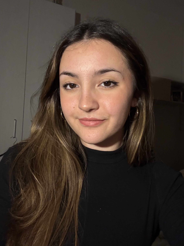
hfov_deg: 46.8
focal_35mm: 30
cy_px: 123
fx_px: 213
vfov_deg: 60.0
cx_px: 92
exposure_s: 1/50
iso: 320
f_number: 1.9
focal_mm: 2.69
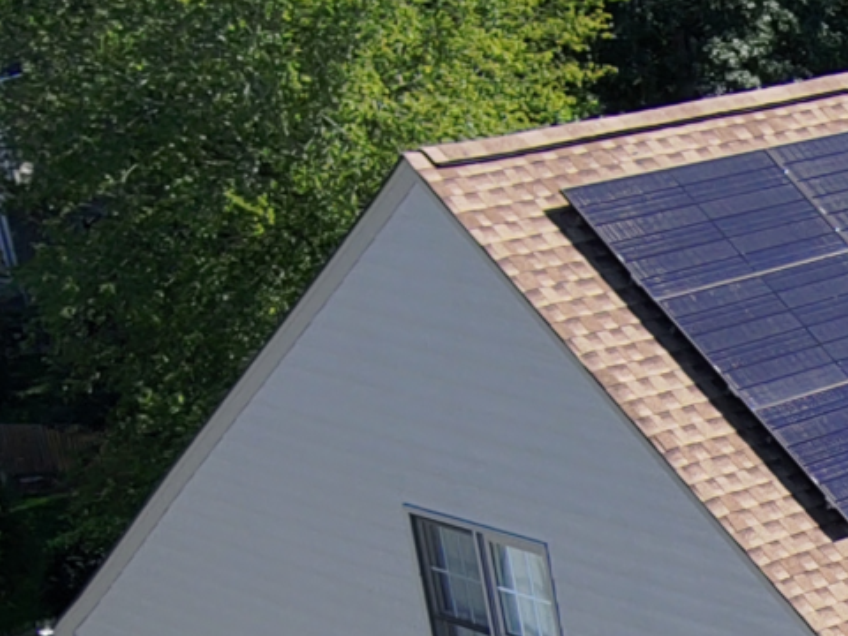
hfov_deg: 15.7
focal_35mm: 112
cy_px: 1004
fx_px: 2744
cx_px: 1390
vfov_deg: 12.5
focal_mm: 3.7
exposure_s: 1/655
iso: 100
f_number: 2.8
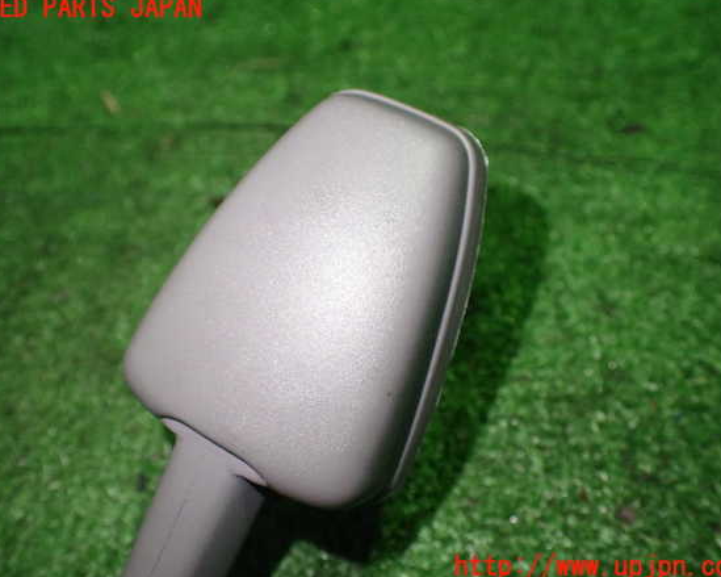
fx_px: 683
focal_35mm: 32
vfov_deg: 45.8
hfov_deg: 55.7
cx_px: 357
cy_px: 288
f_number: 2.3
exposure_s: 1/125
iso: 800
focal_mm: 5.4
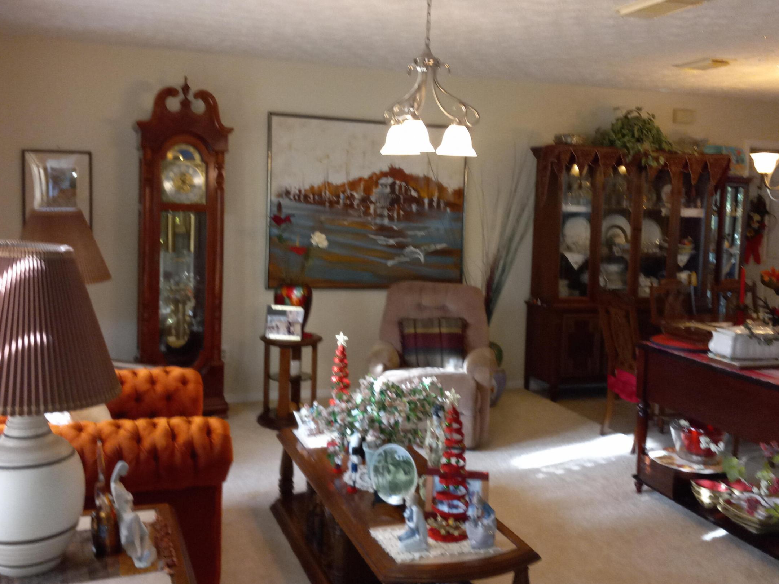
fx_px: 810
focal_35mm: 36
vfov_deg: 39.6
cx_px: 372
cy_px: 257
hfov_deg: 51.3
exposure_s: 1/50
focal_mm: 3.94
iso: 160
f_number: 1.8
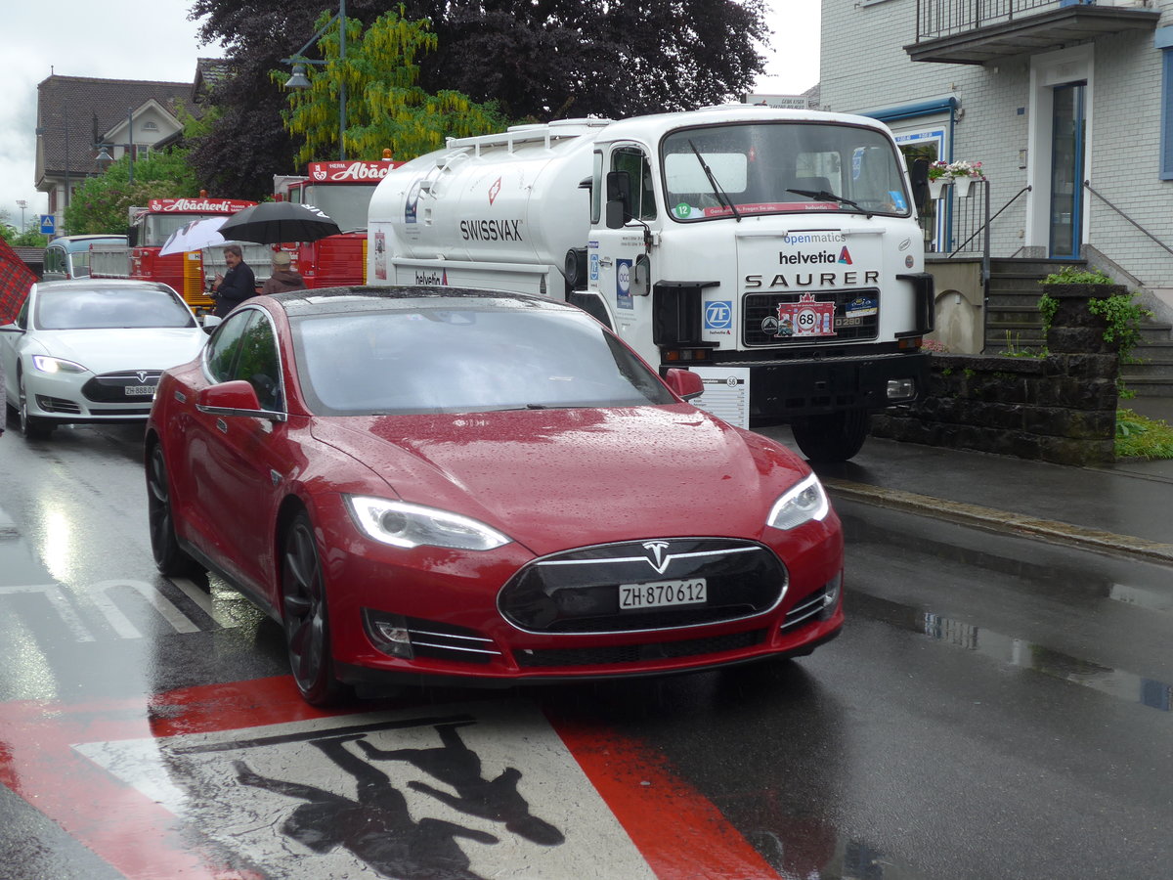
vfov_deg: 26.6
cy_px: 440
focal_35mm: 55
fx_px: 1864
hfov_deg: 34.9
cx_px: 586
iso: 80
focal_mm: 11.3
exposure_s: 1/160
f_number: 3.4
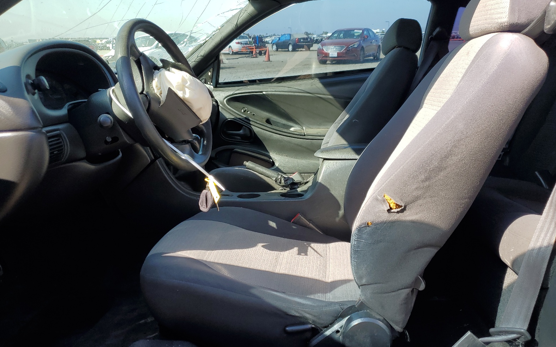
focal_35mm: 28
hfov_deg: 66.5
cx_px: 280
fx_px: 424
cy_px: 174
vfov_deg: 44.5
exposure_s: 1/667
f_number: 1.5
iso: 50
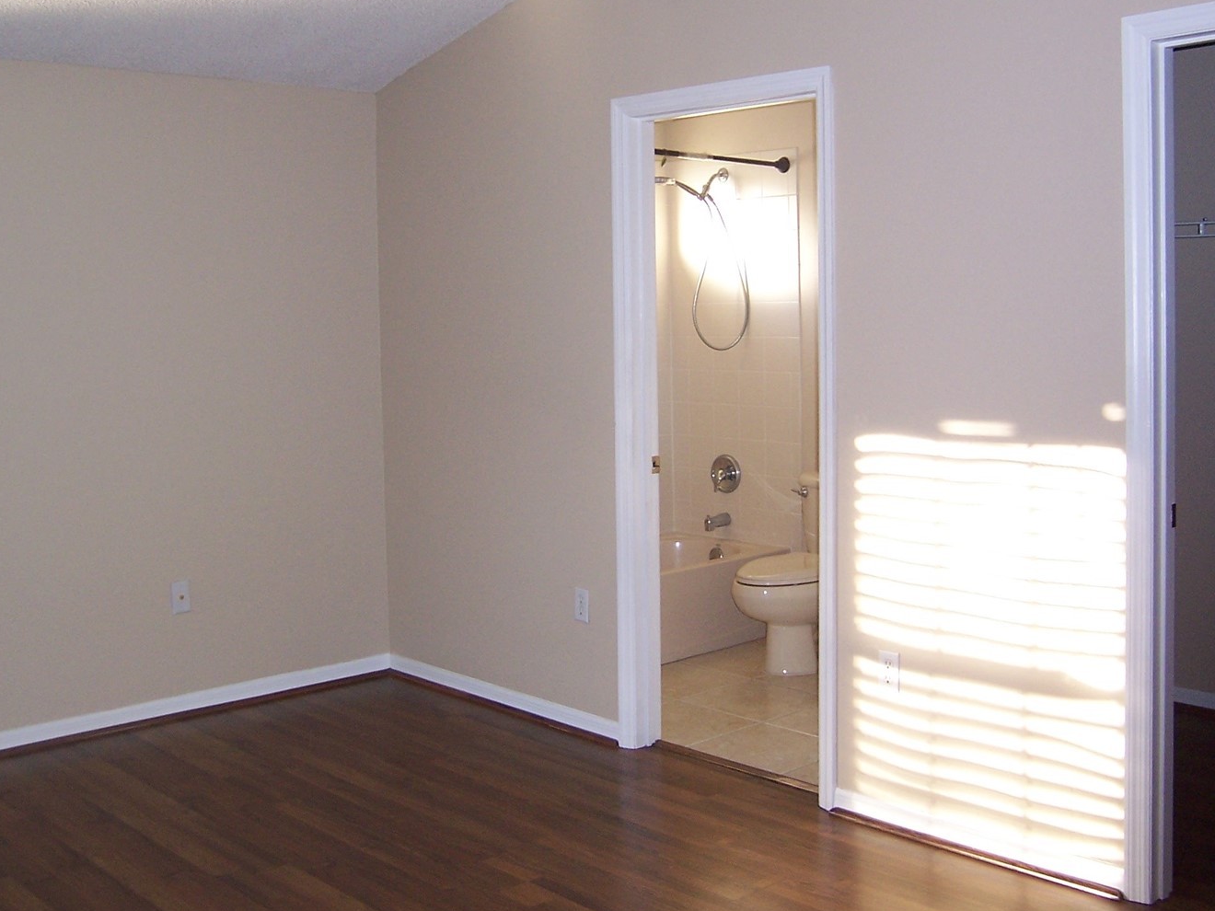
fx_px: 1404
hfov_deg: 46.8
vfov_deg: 35.9
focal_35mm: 40
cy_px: 384
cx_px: 582
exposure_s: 1/60
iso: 140
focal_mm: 5.5
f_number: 2.8
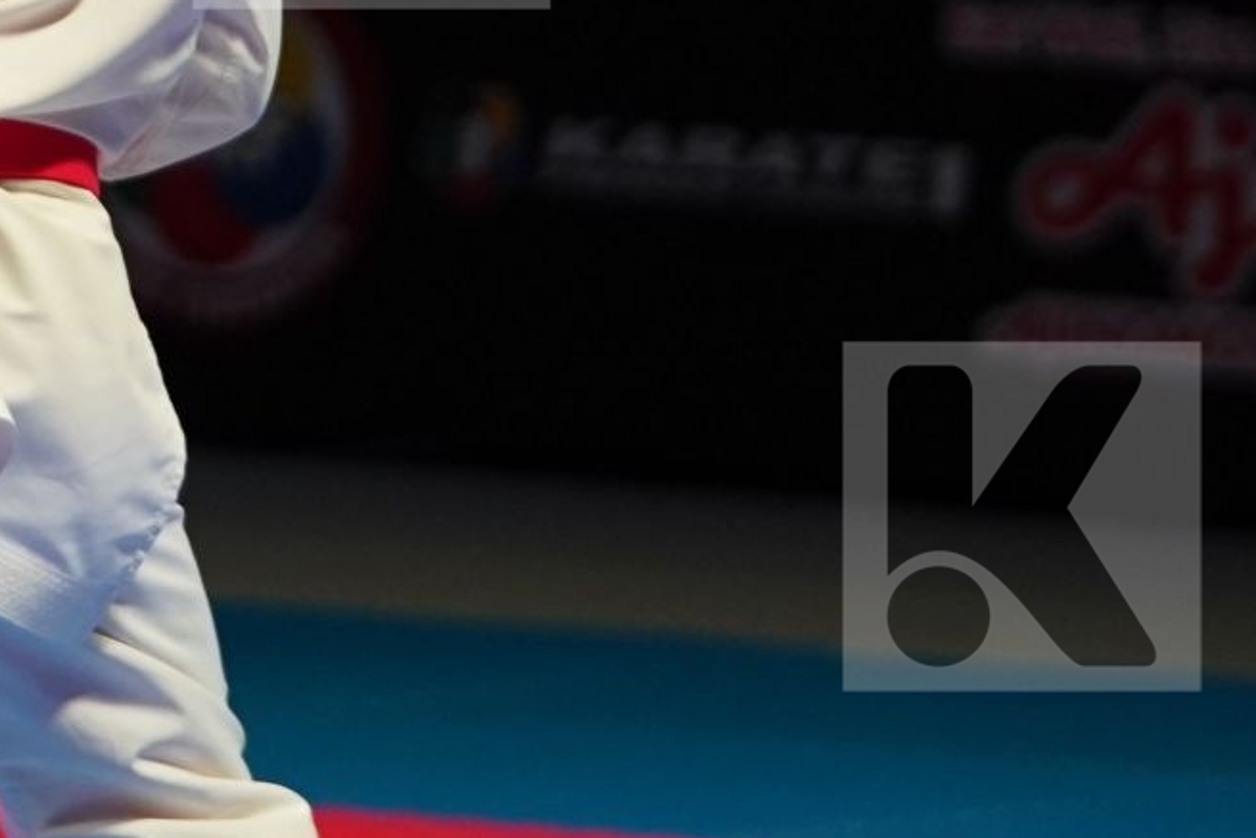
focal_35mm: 555
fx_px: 19366
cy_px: -165
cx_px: -278
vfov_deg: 2.5
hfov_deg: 3.7
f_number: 2.8
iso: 1600
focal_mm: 135
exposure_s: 1/1000
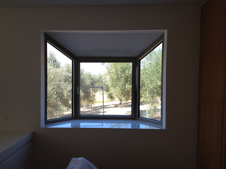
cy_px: 84
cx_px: 113
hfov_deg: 52.6
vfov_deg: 40.7
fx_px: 229
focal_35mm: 35
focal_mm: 4.28
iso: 64
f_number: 2.4
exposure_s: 1/251
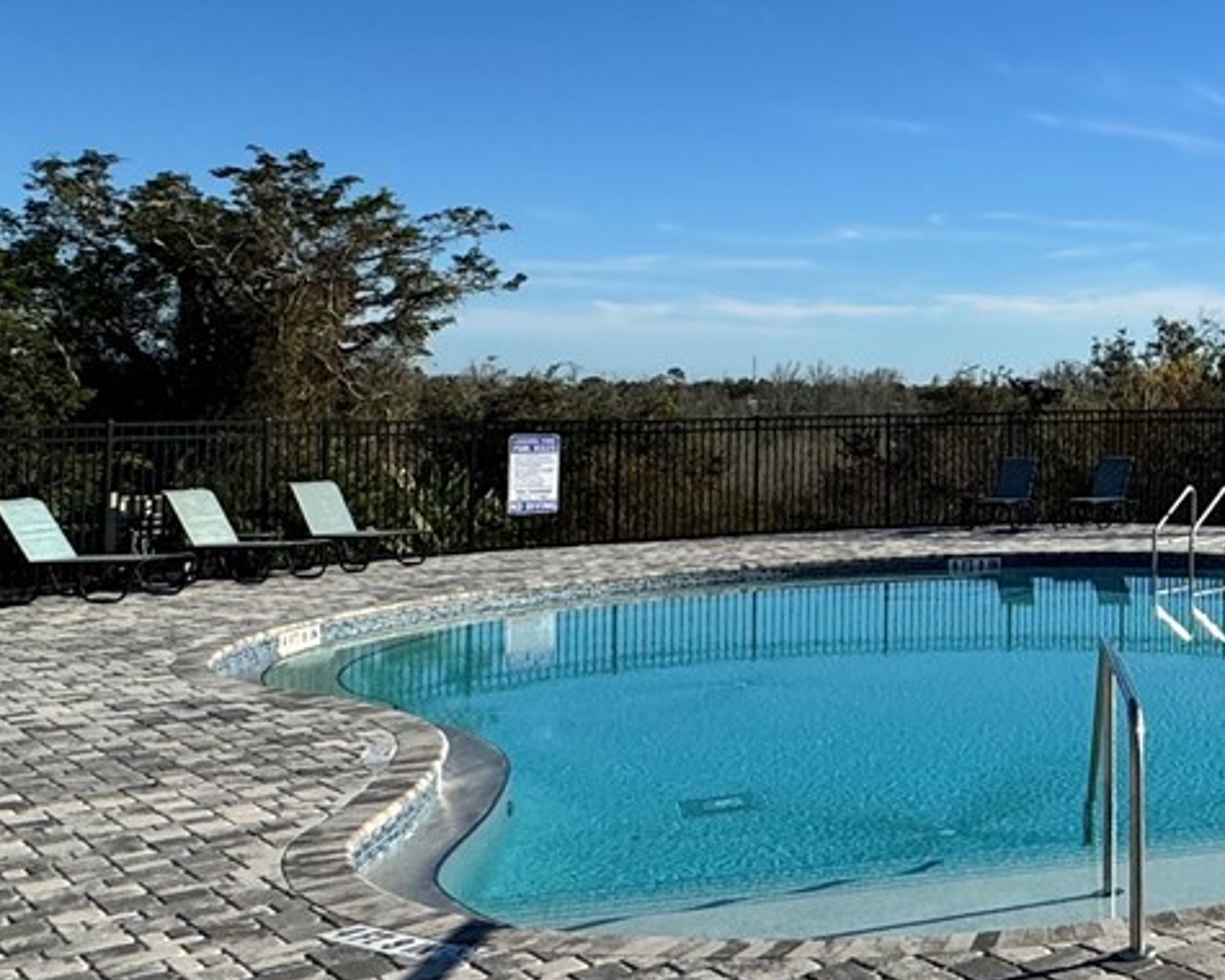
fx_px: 1668
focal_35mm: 46
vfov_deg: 32.4
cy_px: 309
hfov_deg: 31.1
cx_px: 1604
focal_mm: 2.22
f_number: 2.2
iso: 50
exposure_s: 1/3106
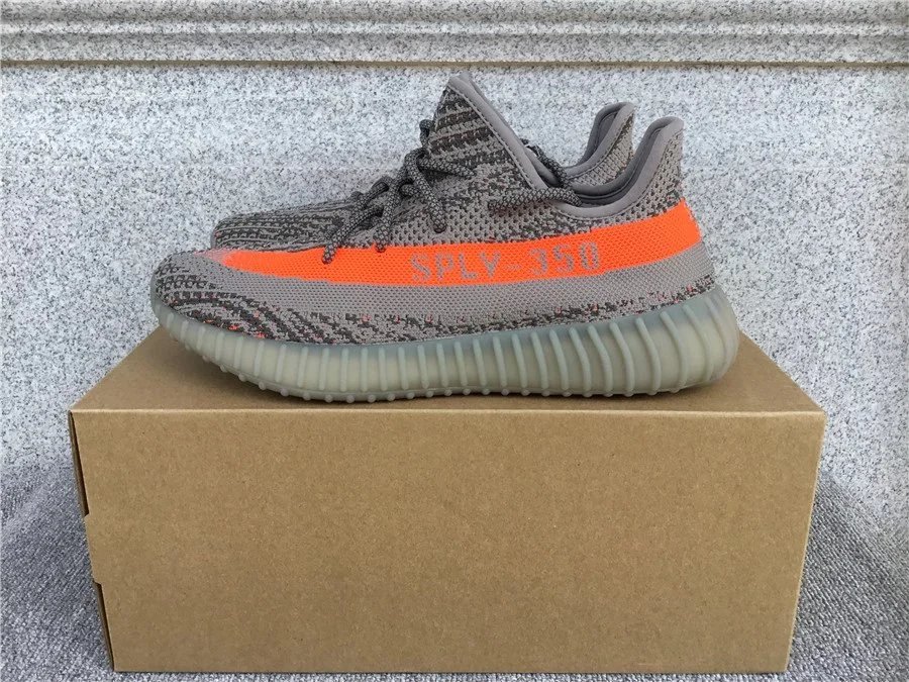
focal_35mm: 31
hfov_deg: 58.4
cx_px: 454
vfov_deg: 45.4
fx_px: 814
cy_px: 341
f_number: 2.4
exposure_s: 1/243
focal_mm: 3.3
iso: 25
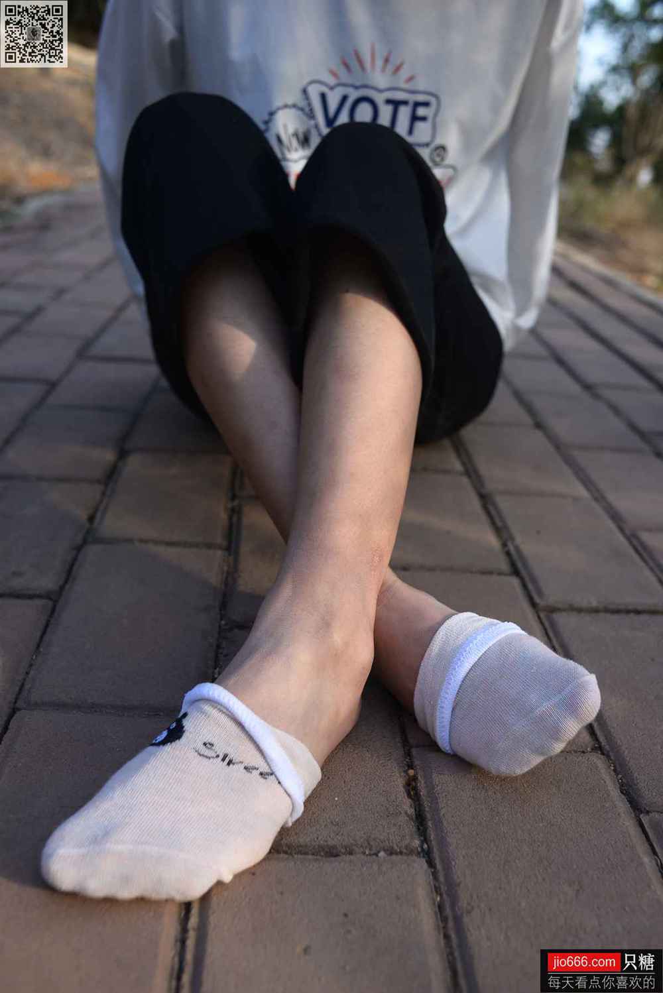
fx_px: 966
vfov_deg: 54.4
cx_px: 332
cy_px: 496
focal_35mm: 35
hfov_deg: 37.9
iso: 160
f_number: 5.6
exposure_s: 1/250
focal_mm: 35
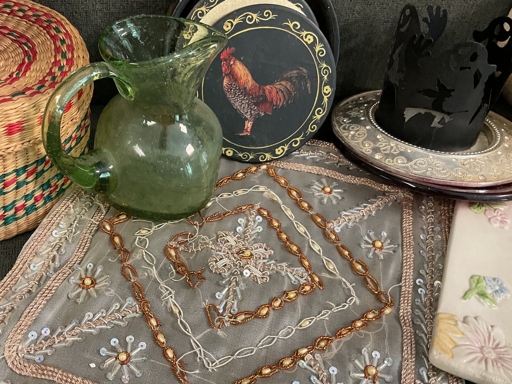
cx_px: 193
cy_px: 241
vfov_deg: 37.5
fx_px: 562
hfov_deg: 48.5
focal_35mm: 38
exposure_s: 1/60
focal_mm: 3
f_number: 1.8
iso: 160
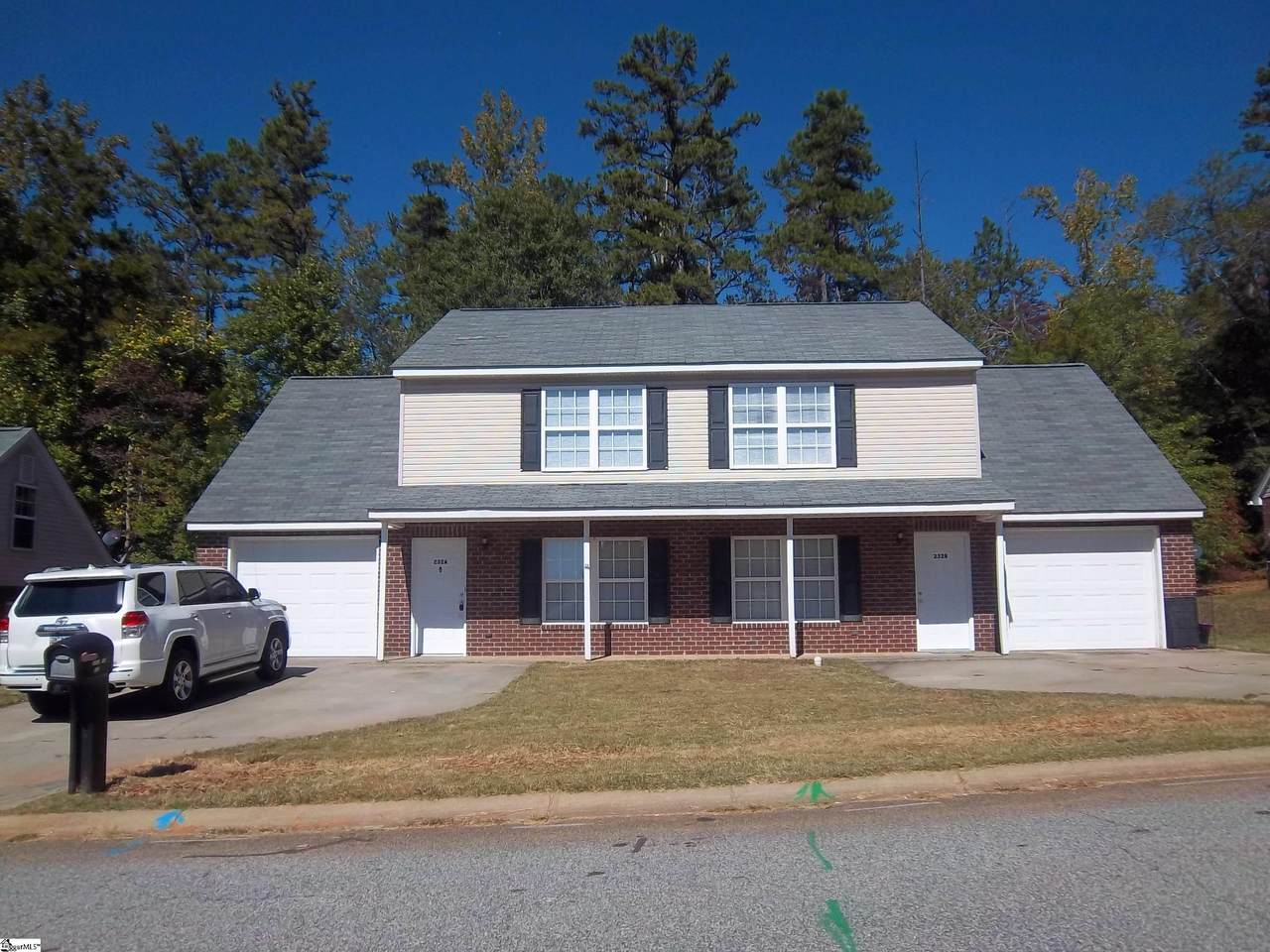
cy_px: 476
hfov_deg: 63.4
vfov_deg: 49.7
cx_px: 635
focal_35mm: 28
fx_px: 1027
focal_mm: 5.05
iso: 64
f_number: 7.86
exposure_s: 1/320
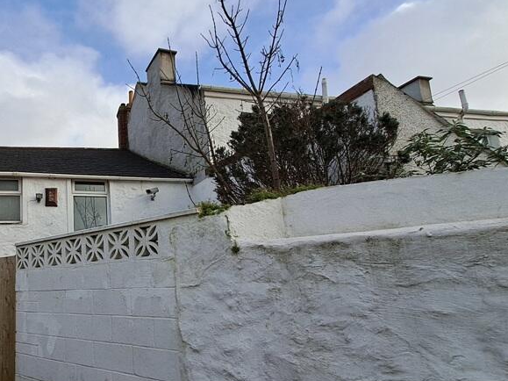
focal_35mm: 23
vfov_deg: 58.6
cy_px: 221
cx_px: 111
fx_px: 337
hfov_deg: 67.9
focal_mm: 1.42
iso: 40
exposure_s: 1/1030
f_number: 2.2
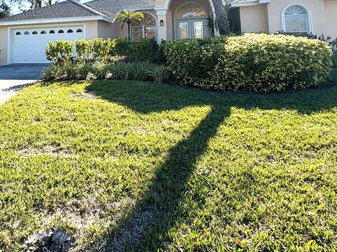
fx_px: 263
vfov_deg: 46.7
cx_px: 116
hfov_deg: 63.9
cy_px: 29
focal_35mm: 27
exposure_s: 1/1078
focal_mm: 2.22
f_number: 2.2
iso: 50
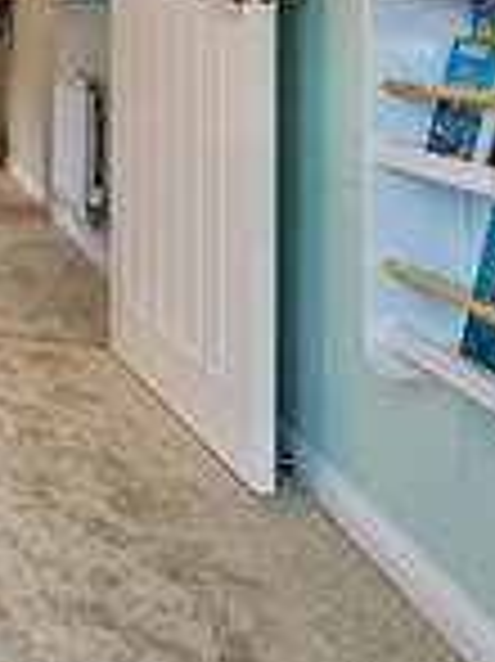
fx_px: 840
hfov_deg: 21.0
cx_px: -414
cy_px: 14
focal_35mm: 44
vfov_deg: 38.6
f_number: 10
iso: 100
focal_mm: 14
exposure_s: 1/6
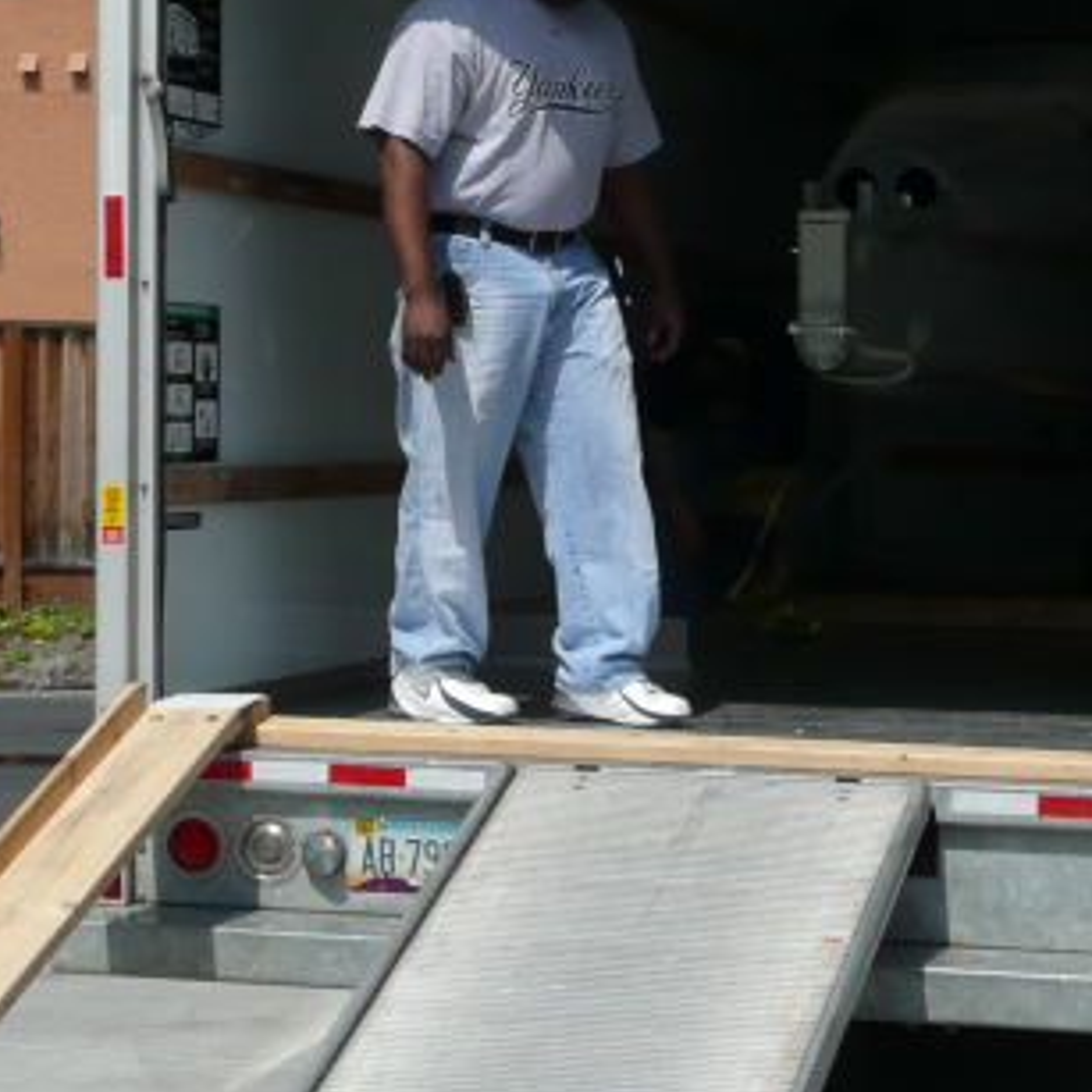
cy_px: 751
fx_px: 3533
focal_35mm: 99
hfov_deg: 17.6
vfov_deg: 17.5
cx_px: 594
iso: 100
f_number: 4
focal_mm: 7
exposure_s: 1/1000
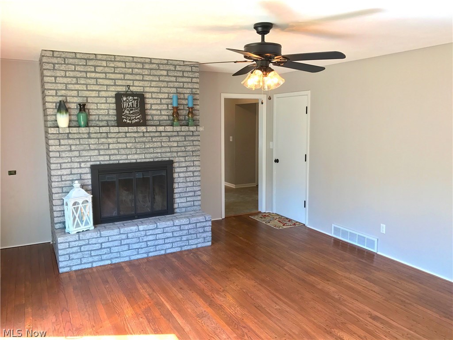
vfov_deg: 49.7
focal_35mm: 28
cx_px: 226
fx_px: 366
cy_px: 170
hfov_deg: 63.4
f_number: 1.8
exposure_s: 1/40
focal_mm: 3.99
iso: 25
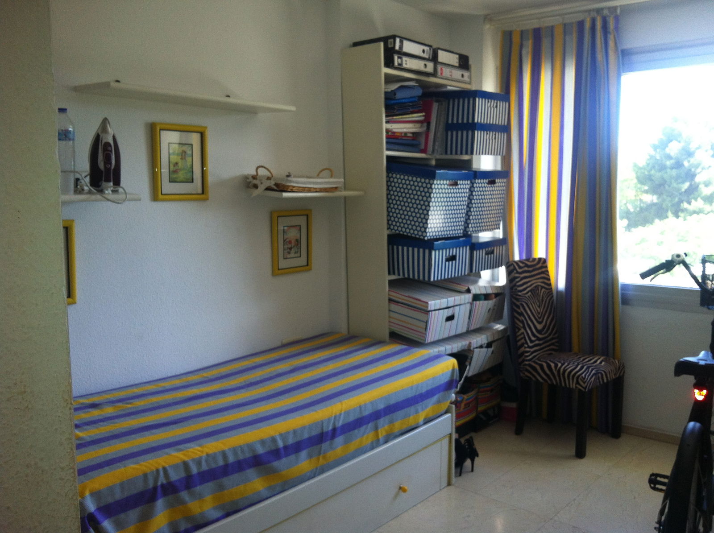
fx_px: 721
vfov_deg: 40.6
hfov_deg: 52.7
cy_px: 266
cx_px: 357
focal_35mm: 35
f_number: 2.8
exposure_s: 1/17
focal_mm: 3.85
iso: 100
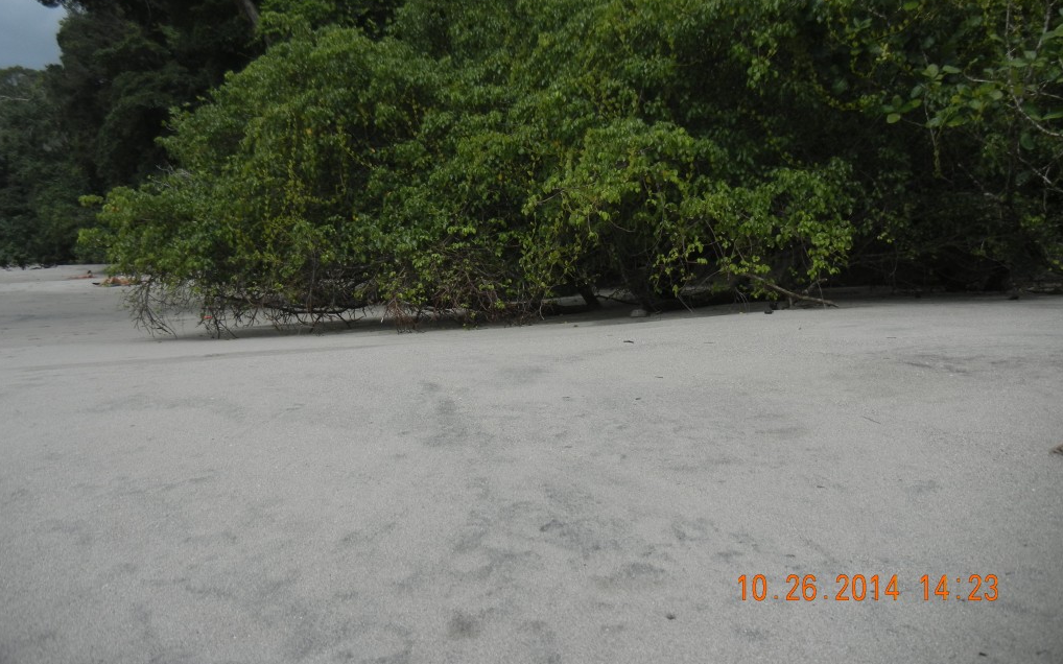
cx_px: 529
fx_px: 927
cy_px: 270
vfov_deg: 39.3
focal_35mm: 32
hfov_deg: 59.7
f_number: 7
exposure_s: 1/928
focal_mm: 5.4
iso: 160
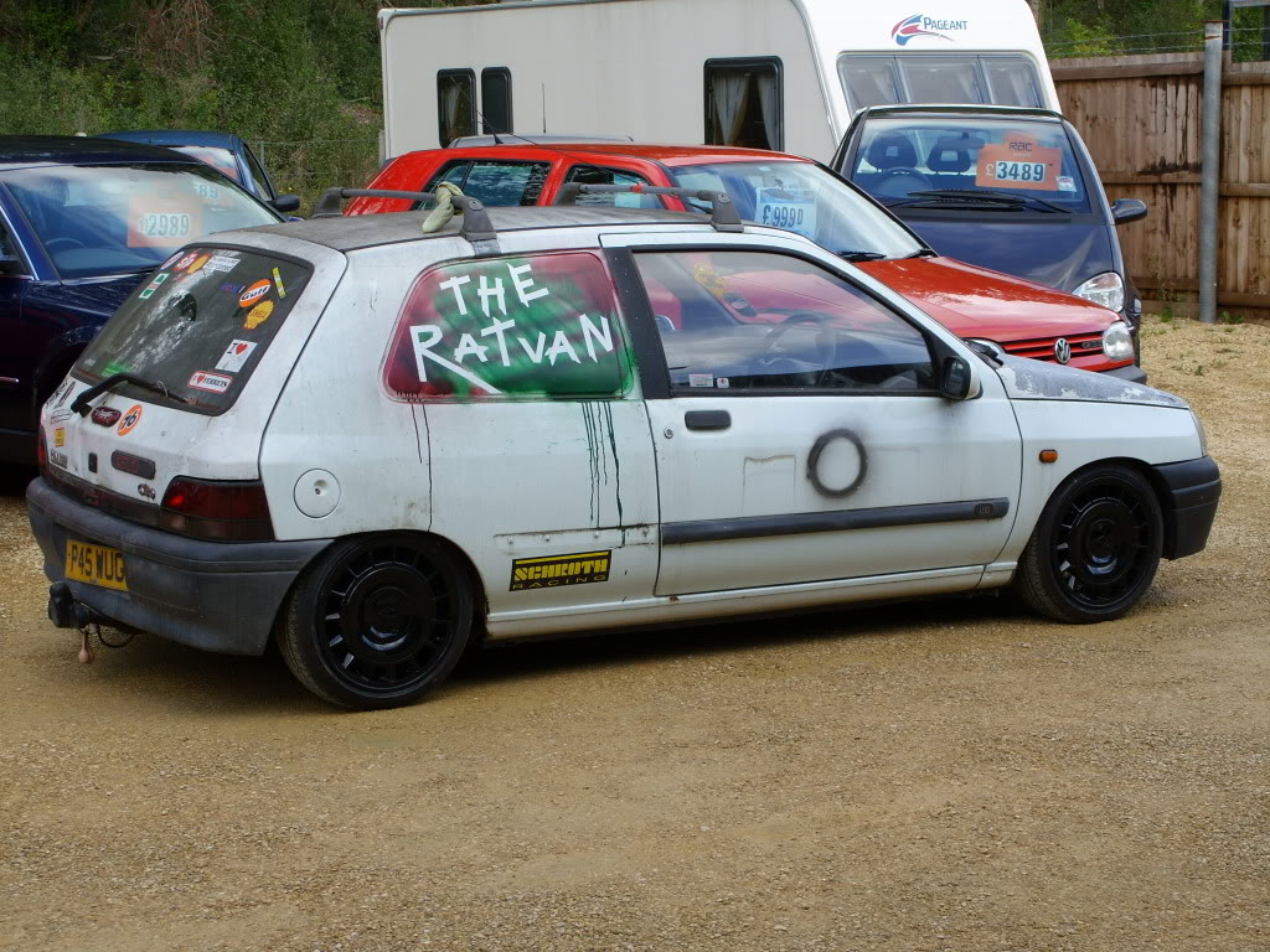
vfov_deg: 19.6
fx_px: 2752
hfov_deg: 26.0
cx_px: 635
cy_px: 476
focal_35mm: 75
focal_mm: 15.45
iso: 50
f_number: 4.6
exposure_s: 1/201
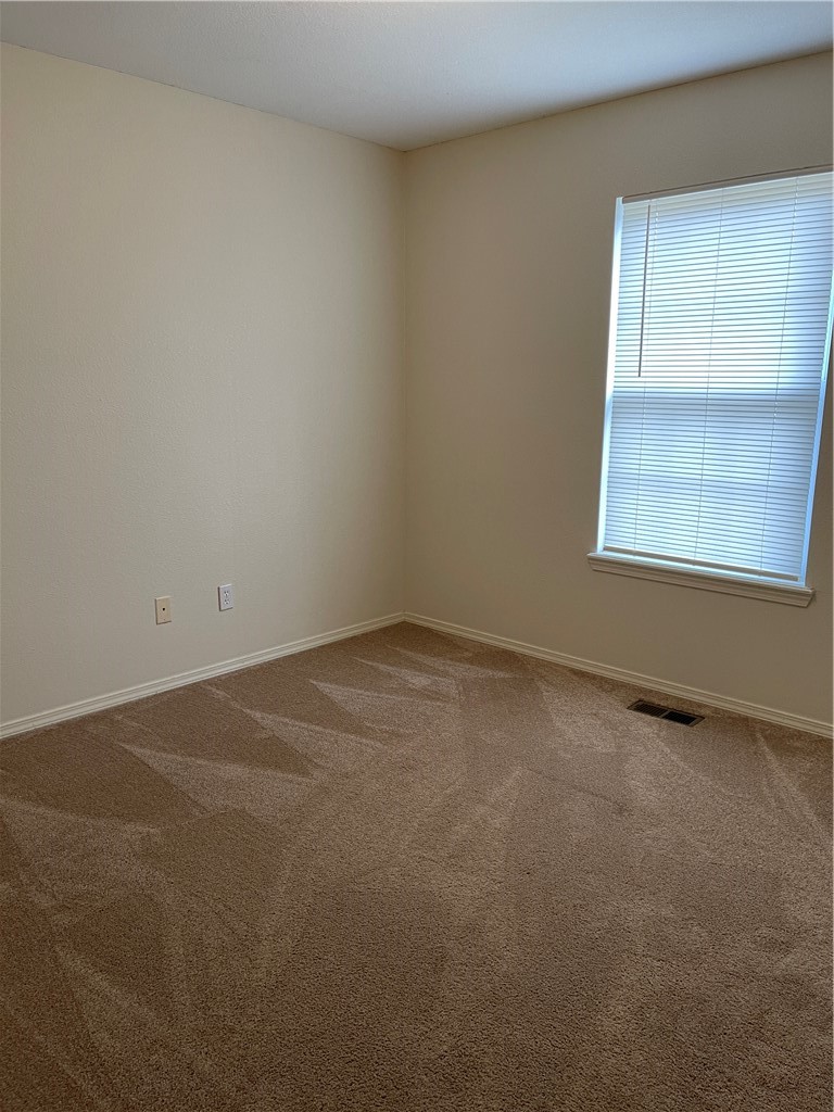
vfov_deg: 67.3
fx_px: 835
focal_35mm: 26
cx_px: 417
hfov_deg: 53.1
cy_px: 556
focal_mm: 5.1
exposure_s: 1/60
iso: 80
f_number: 1.6
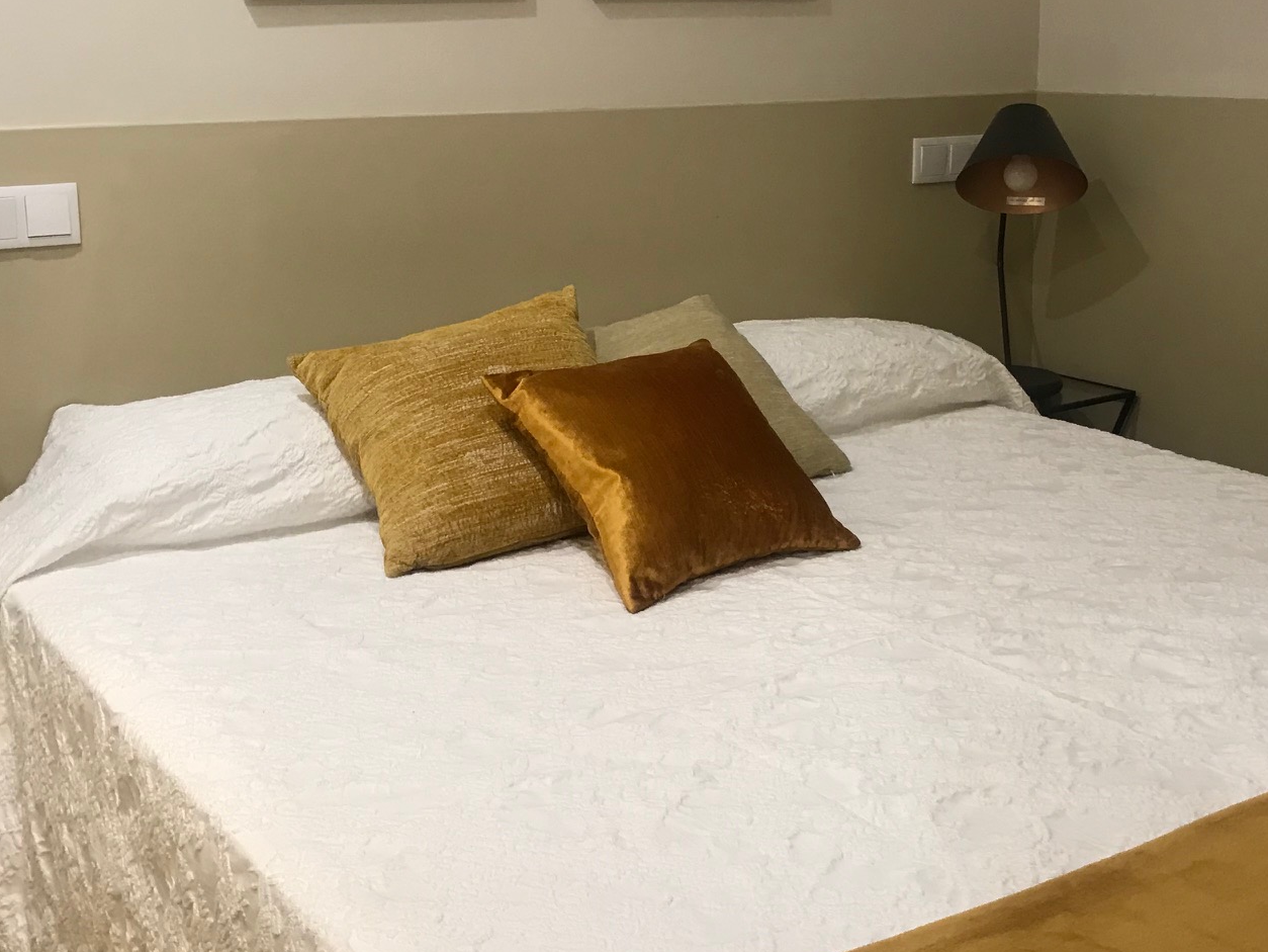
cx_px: 673
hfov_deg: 42.0
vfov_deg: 31.9
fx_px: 1649
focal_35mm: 45
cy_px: 322
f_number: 1.8
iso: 40
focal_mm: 3.99
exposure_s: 1/17
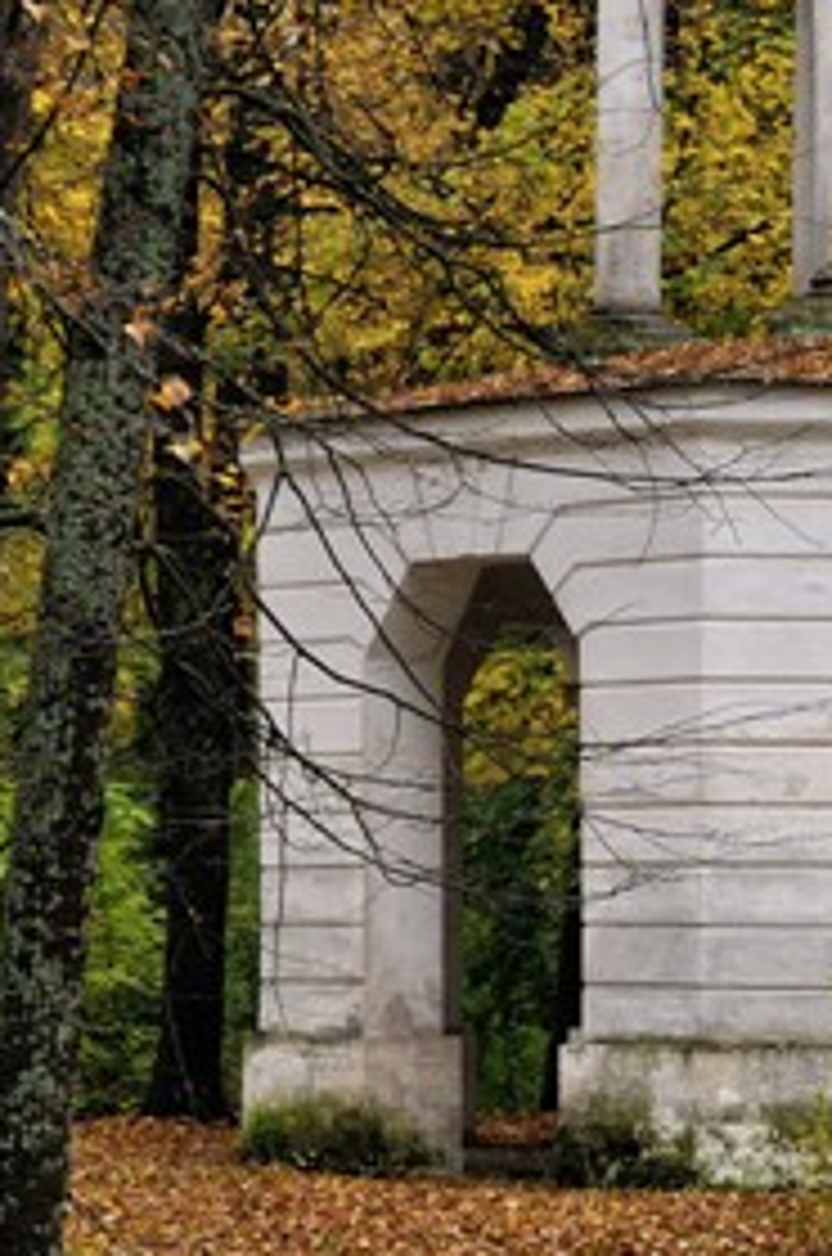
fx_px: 5393
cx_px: 974
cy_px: 864
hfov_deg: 8.7
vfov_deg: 13.2
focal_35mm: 155
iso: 250
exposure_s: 1/100
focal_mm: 32
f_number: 6.3
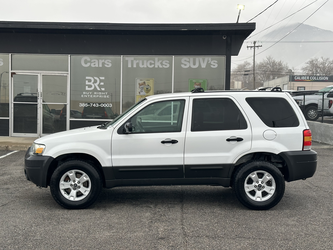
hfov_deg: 39.7
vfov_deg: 30.3
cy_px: 125
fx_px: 462
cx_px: 166
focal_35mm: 48
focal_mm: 6.86
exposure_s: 1/331
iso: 64
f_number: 1.78
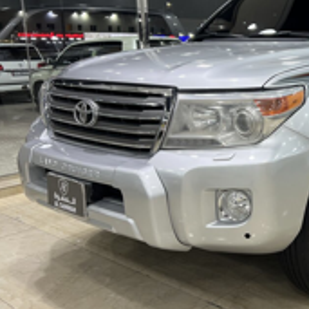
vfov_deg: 36.0
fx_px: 475
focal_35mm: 47
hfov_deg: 33.6
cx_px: 293
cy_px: 135
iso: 64
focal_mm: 5.7
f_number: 1.5
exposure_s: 1/100
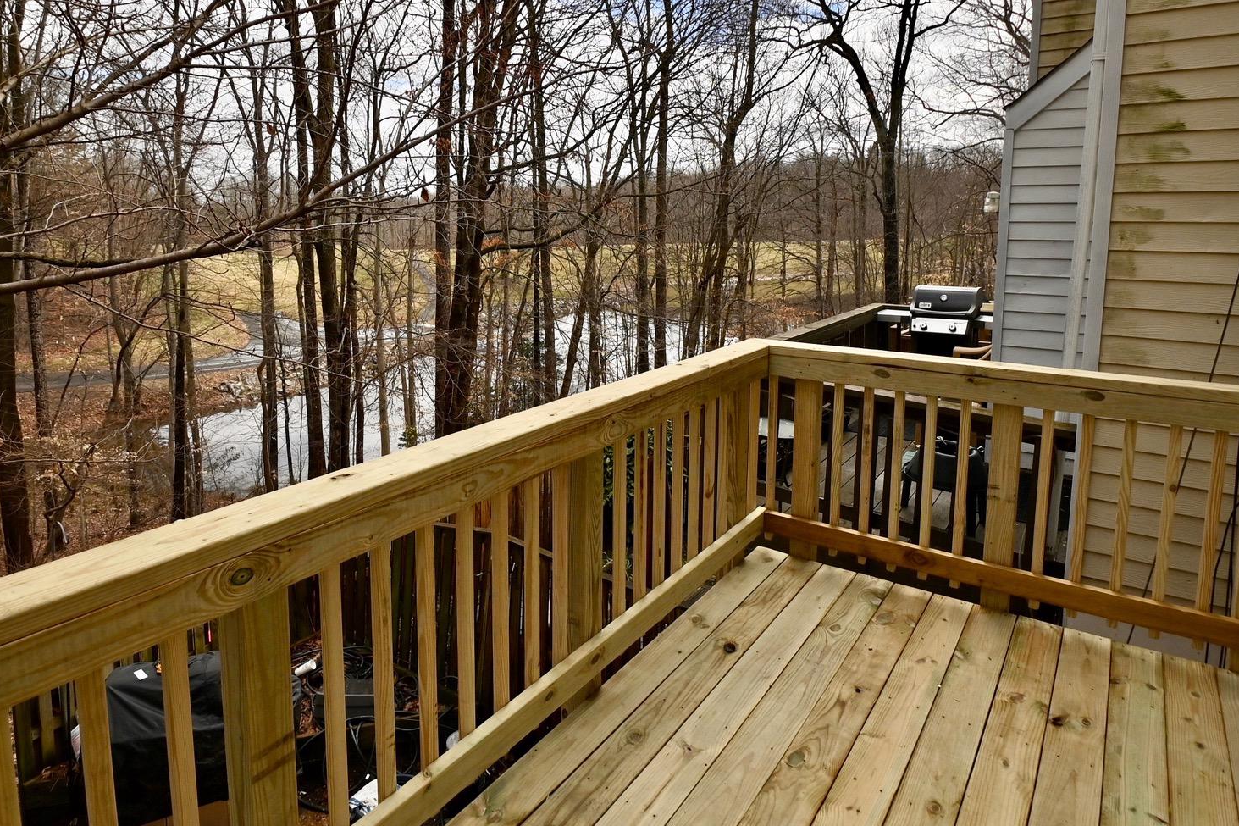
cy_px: 279
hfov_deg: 81.0
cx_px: 567
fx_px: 723
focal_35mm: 21
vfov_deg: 58.2
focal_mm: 10
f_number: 7.1
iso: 180
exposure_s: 1/1000
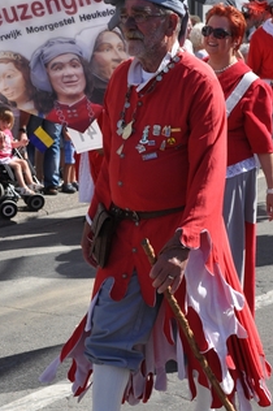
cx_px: 144
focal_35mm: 91
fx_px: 1037
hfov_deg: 15.0
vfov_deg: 22.3
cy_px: 138
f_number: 5.6
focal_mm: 32
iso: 400
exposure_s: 1/1600
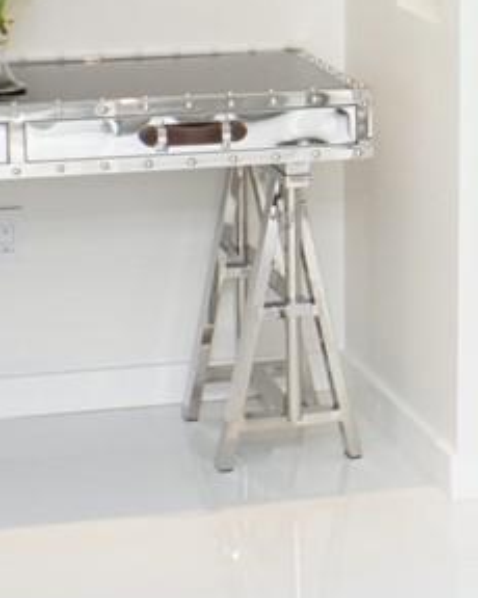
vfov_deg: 11.7
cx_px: 611
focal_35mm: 163
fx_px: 2885
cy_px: 10
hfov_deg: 9.3
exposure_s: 1/160
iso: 1000
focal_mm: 31
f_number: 4
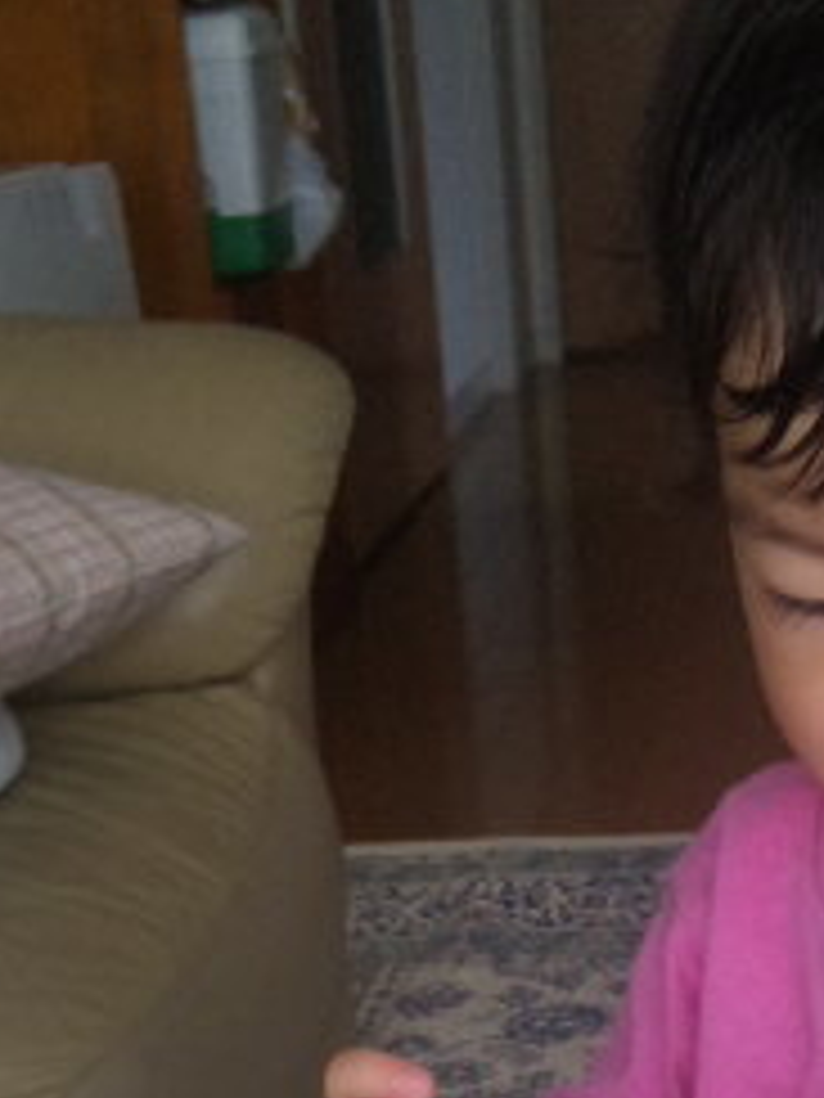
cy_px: 1350
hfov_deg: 19.4
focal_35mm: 76
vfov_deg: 23.3
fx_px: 2412
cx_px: 500
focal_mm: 4.82
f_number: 2.8
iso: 141
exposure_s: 1/50
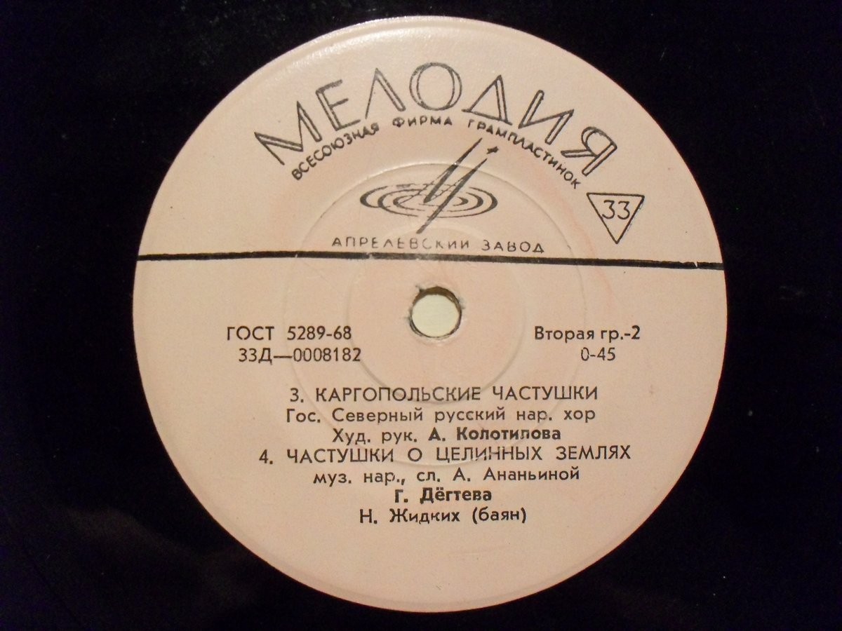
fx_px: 924
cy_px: 316
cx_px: 421
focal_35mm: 38
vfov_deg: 37.7
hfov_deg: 49.0
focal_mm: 6.3
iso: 400
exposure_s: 1/30
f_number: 2.8
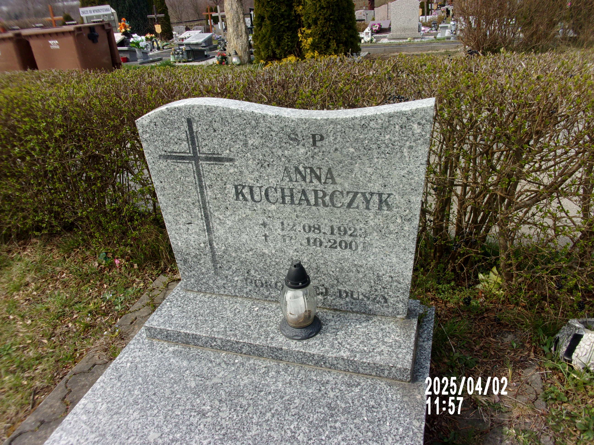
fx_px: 480
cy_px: 222
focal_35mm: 28
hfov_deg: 63.4
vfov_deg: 49.7
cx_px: 297
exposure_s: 1/58
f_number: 10.8
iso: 80
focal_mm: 5.1
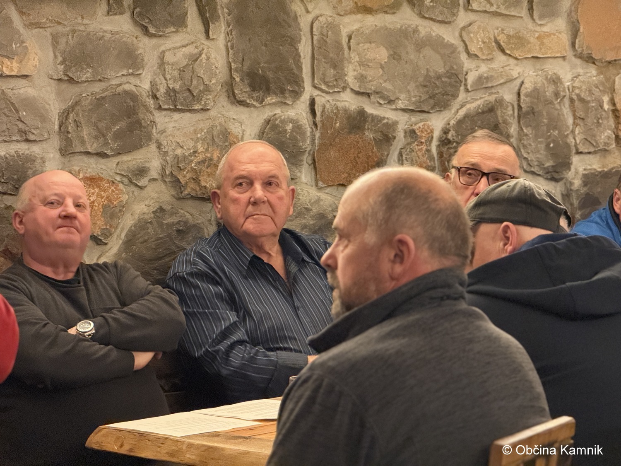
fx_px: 2153
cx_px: 310
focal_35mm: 120
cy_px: 233
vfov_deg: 12.3
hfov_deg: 16.4
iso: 2000
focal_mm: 15.66
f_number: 2.8
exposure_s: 1/20
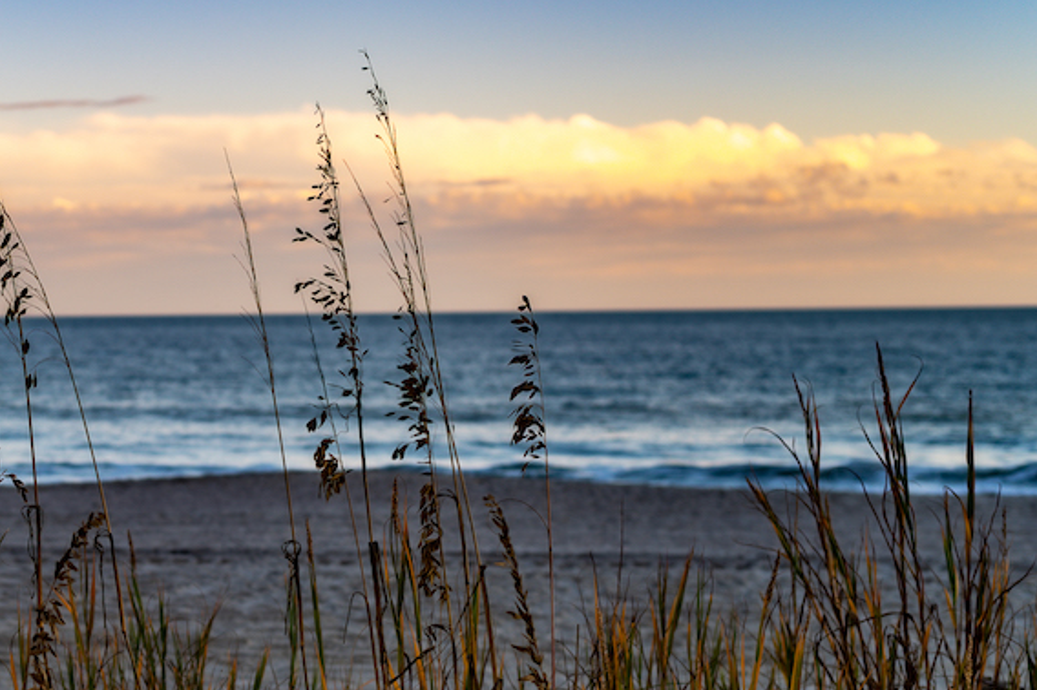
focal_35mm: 88
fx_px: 2533
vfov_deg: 15.5
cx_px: 183
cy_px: 459
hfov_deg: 22.8
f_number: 4
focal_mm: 50
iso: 100
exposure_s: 1/500
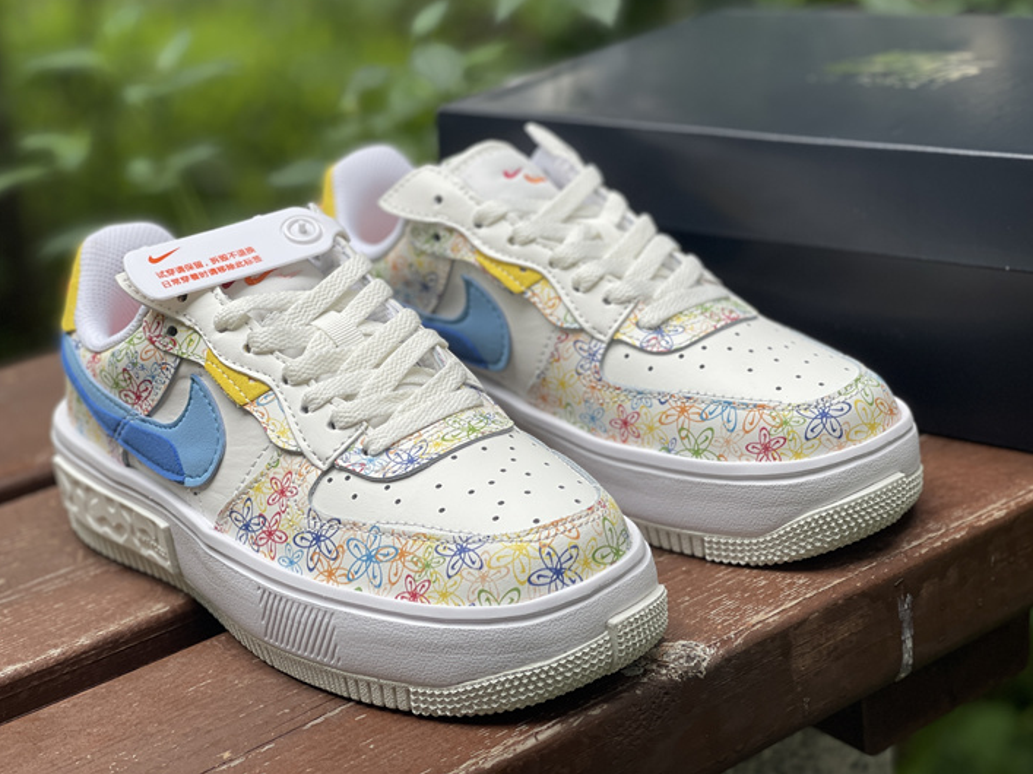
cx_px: 533
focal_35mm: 67
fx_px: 1999
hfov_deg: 29.0
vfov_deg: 21.9
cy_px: 372
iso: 32
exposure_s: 1/121
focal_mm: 7.5
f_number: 2.2
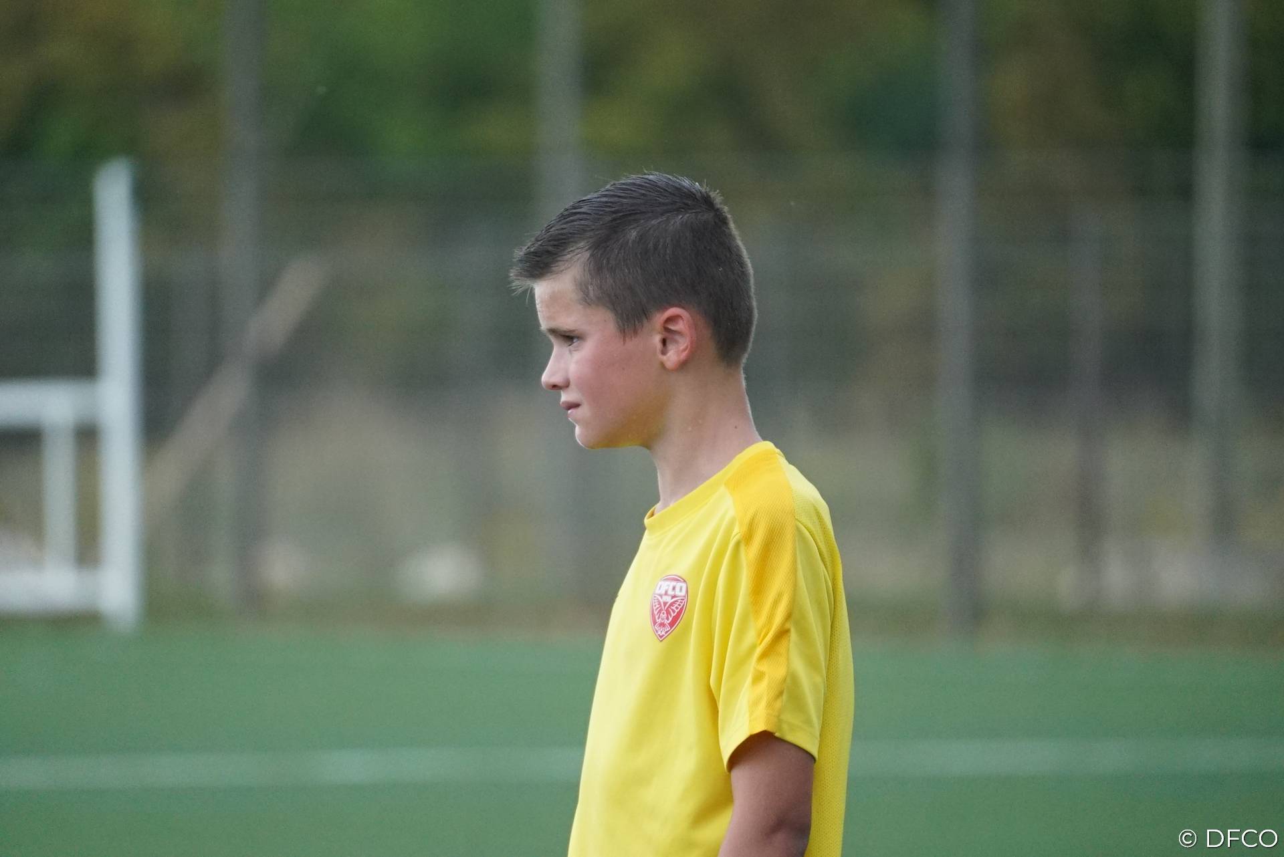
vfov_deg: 2.6
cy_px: 428
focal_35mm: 525
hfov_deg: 3.9
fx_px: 18733
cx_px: 642
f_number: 6.3
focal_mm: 350
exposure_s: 1/2000
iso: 4000
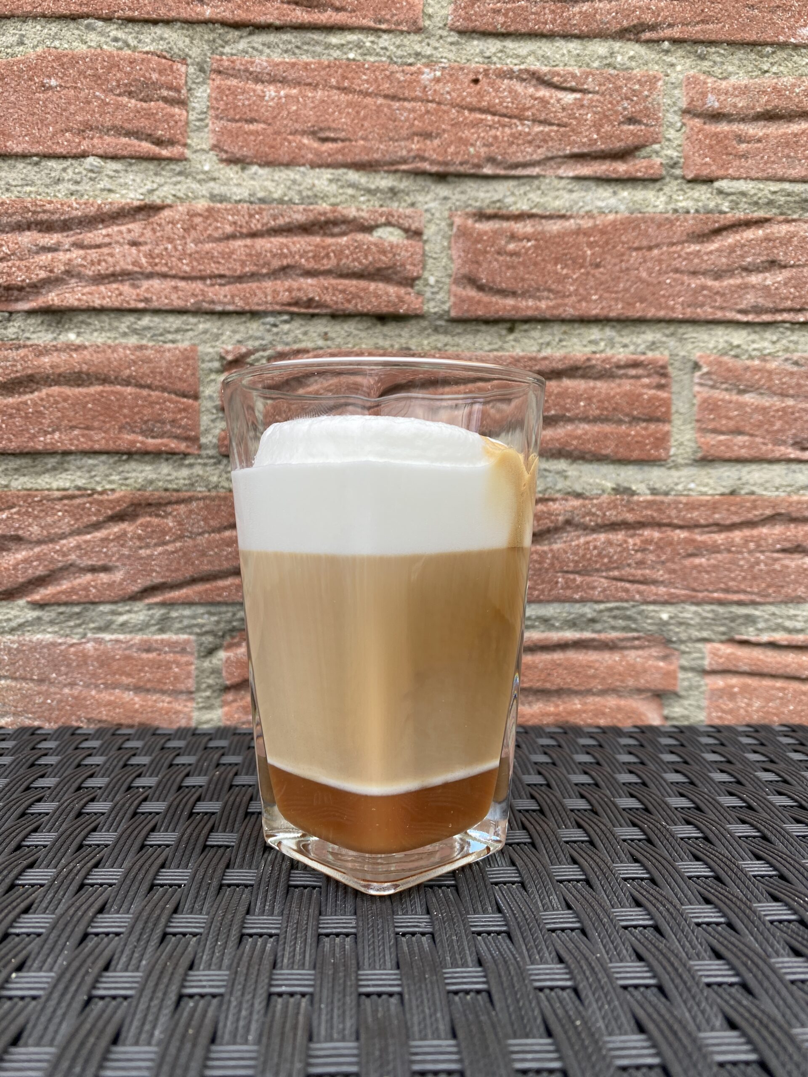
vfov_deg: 67.3
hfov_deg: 53.1
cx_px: 404
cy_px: 538
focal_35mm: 26
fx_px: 809
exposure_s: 1/122
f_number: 1.8
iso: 32
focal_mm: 4.25
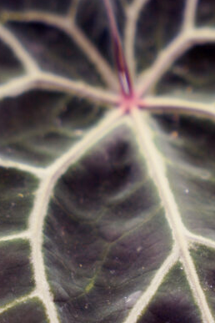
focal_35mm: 185
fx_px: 1657
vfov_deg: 11.1
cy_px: 250
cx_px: 160
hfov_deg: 7.4
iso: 100
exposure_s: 1/200
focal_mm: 70
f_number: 2.8
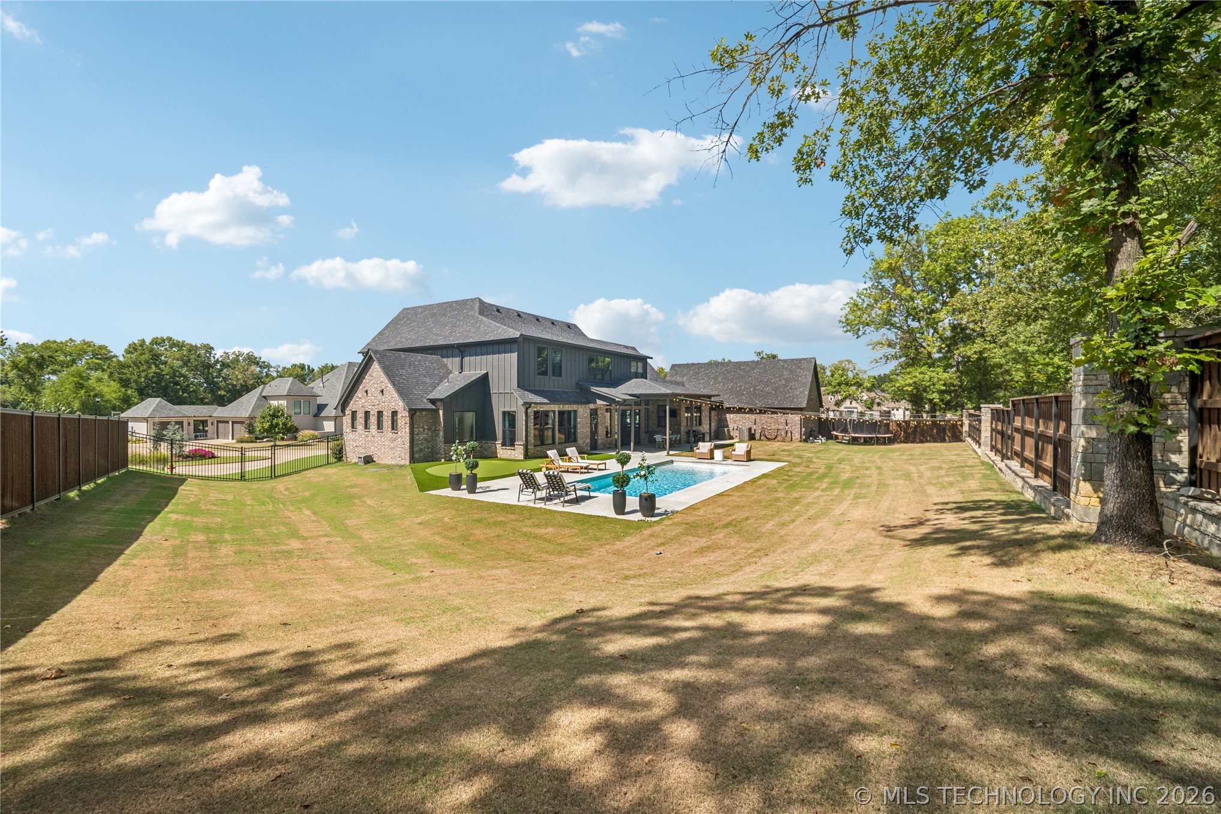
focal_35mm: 14
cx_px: 610
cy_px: 407
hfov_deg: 104.3
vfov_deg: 81.2
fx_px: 475
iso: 640
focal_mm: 14
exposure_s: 1/640
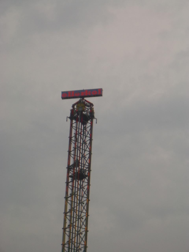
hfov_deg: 14.1
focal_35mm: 105
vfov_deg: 18.7
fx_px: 764
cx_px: 94
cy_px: 126
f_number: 4.8
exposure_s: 1/160
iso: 50
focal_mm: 17.4
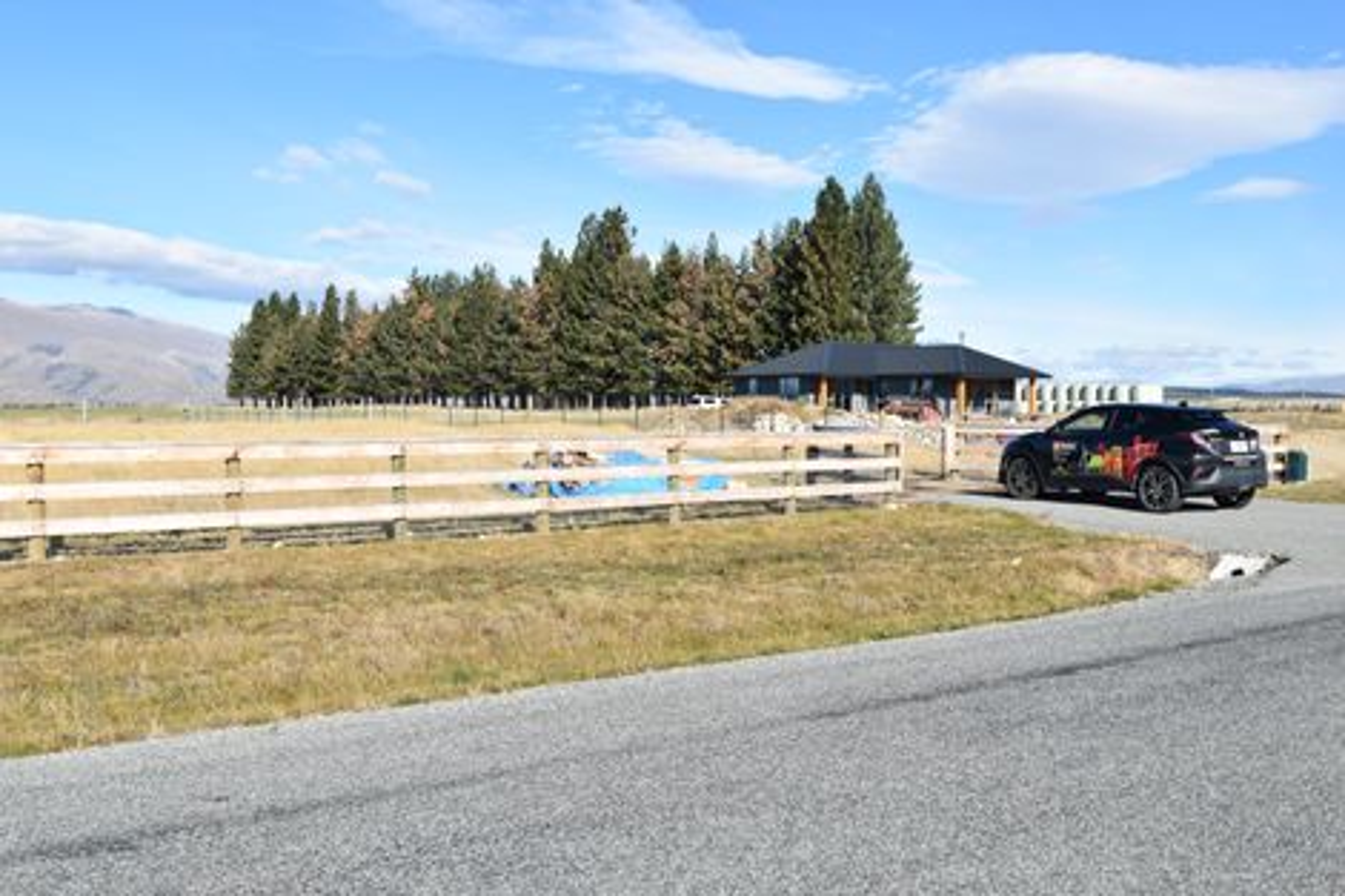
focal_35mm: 33
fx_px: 1232
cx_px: 672
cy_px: 448
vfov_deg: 39.9
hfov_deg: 57.2
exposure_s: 1/400
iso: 200
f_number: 10
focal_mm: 22
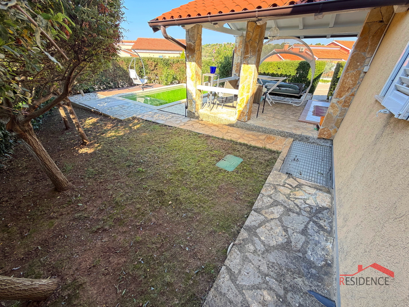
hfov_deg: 102.1
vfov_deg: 85.7
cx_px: 204
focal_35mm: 14
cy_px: 154
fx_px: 165
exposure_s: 1/121
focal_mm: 2.22
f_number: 2.2
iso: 125
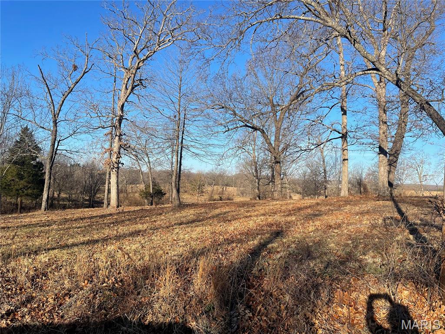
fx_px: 334
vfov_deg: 53.1
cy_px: 167
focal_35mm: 26
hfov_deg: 67.3
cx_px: 222
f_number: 1.6
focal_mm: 4.2
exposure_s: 1/2353
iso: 32
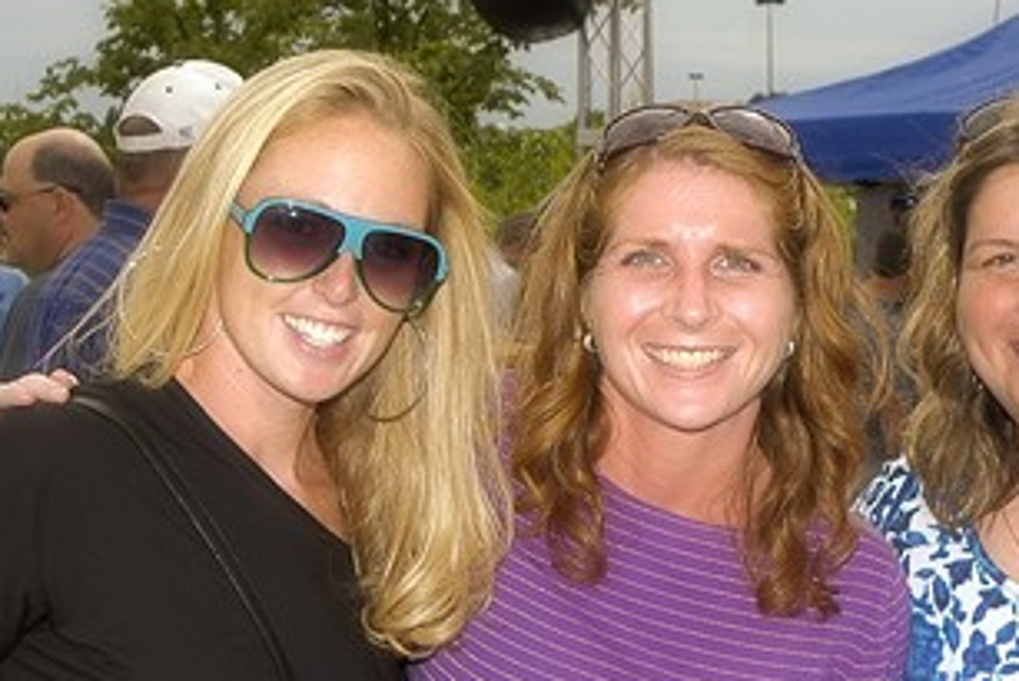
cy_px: 576
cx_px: 780
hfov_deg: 19.8
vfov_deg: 13.3
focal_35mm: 102
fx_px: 2888
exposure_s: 1/250
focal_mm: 38
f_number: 8
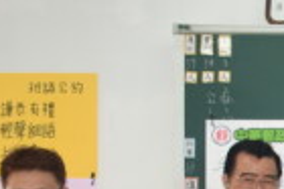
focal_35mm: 154
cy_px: 314
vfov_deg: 8.6
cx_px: 673
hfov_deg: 11.2
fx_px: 1213
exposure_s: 1/125
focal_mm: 18
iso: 800
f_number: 5.6
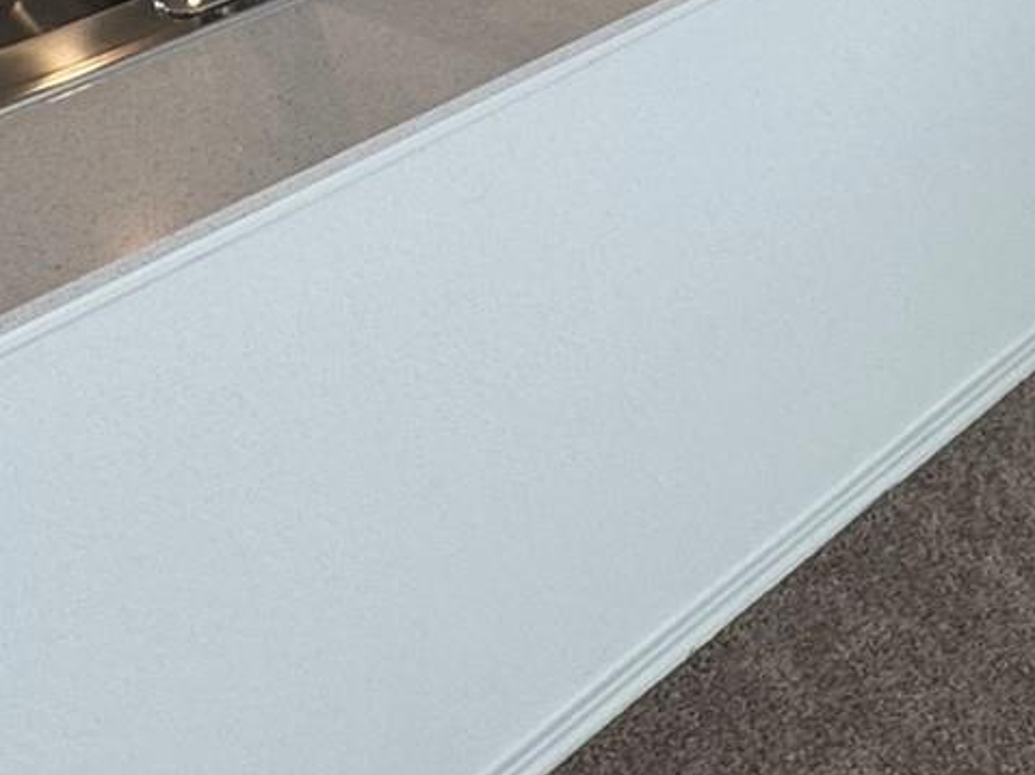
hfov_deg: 31.7
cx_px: 277
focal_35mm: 60
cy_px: -604
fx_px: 1793
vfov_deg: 18.9
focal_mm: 2.22
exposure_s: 1/120
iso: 100
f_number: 2.2
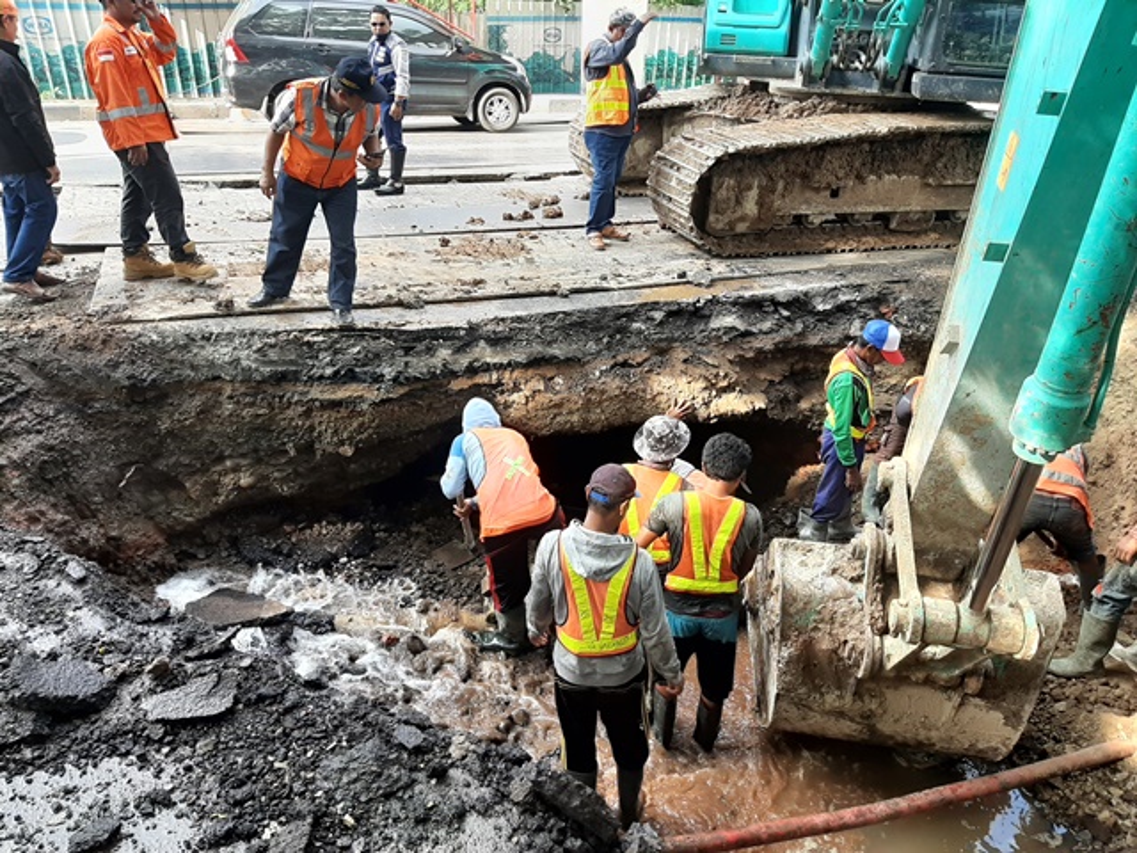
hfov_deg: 67.3
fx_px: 854
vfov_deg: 53.1
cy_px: 426
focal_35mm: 26
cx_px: 568
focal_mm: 3.93
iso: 40
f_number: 1.7
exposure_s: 1/251
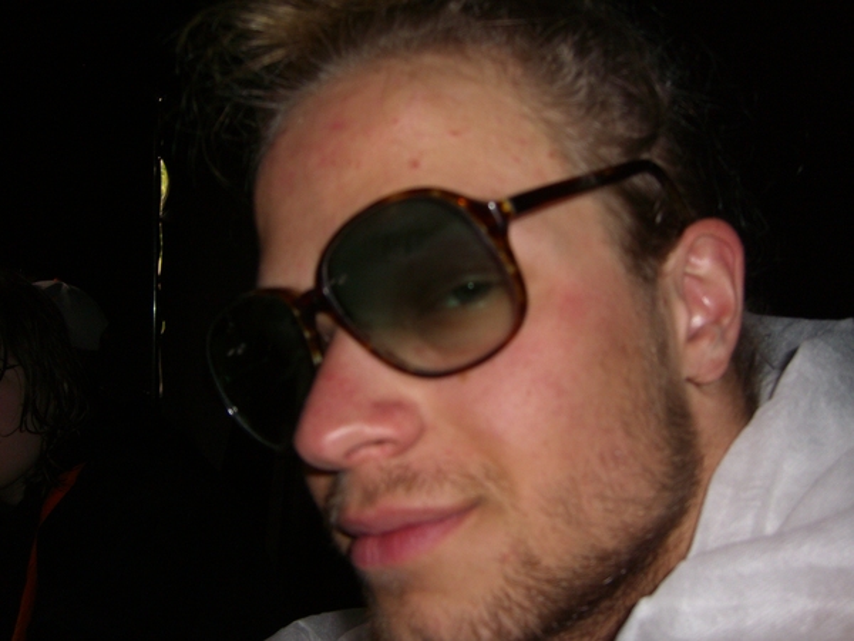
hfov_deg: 49.0
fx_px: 937
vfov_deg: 37.7
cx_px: 427
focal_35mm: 38
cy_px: 320
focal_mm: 7.9
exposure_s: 1/60
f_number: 2.8
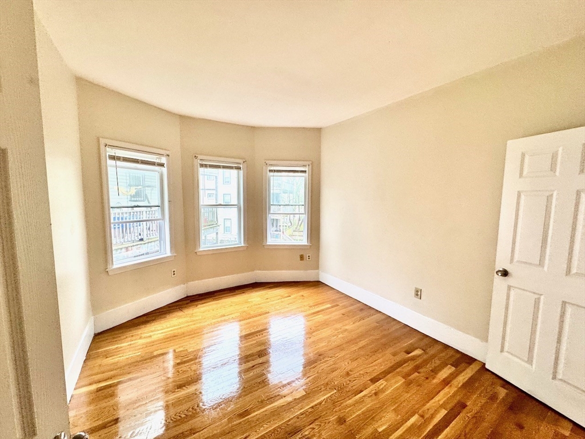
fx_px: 237
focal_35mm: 14
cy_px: 220
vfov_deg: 85.7
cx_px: 292
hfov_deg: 102.1
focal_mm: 2.22
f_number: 2.2
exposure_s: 1/120
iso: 160
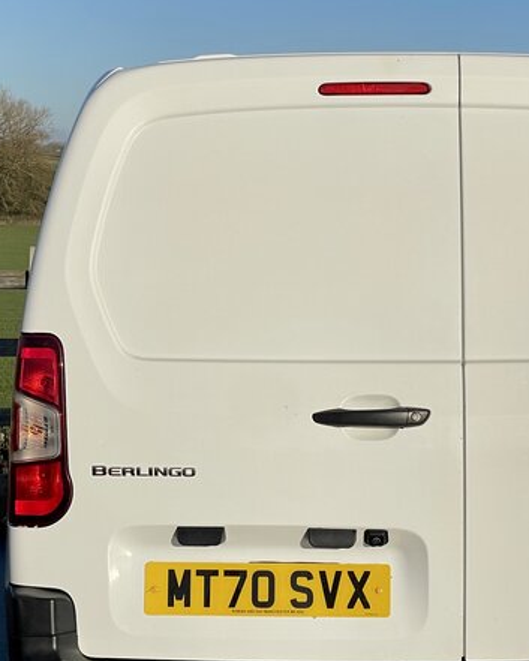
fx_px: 1800
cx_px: 384
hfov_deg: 16.6
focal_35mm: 92
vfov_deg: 20.8
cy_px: 396
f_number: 2
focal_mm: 6
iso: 25
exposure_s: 1/5988
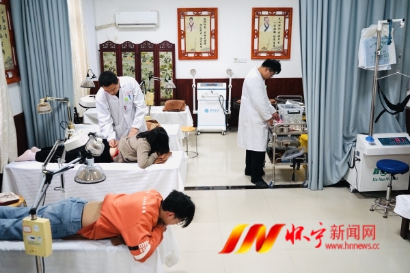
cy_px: 136
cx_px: 205
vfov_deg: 40.0
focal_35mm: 33
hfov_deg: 57.2
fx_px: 376
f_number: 4
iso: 1250
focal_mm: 33
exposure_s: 1/160
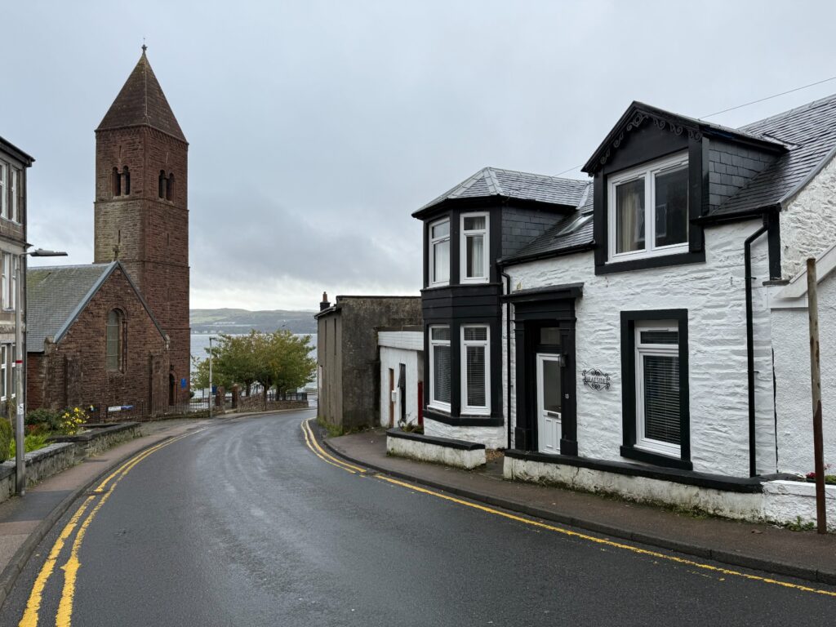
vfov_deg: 56.8
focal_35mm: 24
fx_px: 580
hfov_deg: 71.6
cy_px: 314
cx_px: 418
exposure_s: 1/1385
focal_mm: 6.76
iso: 80
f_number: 1.78
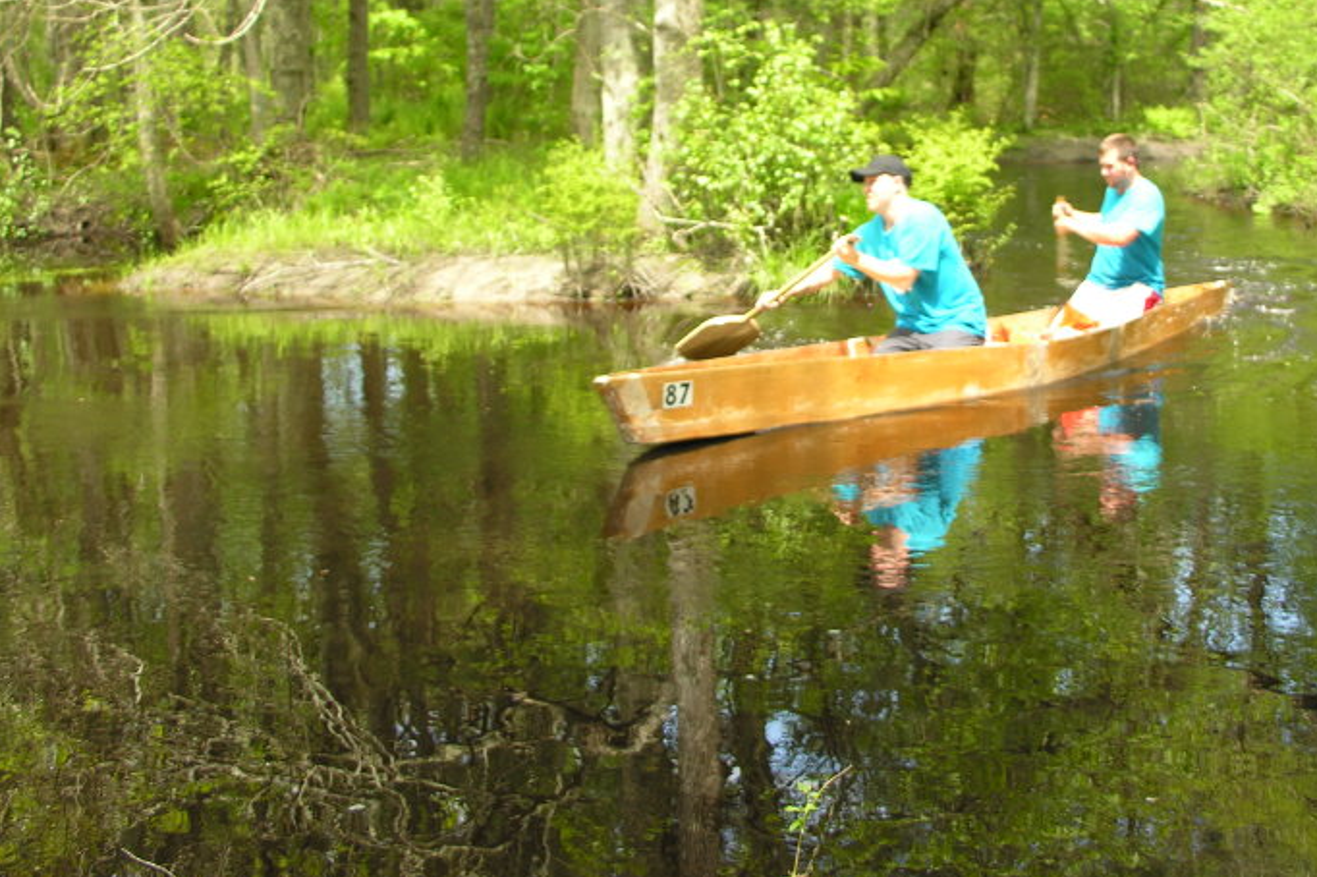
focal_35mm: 47
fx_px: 1719
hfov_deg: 41.7
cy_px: 369
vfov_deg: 28.6
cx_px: 786
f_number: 2.8
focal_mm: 8.9
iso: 50
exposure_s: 1/125
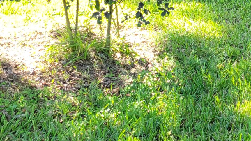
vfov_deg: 11.6
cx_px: 365
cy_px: -126
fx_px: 632
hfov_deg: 19.8
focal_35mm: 95
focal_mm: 5.4
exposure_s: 1/145
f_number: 1.8
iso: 40
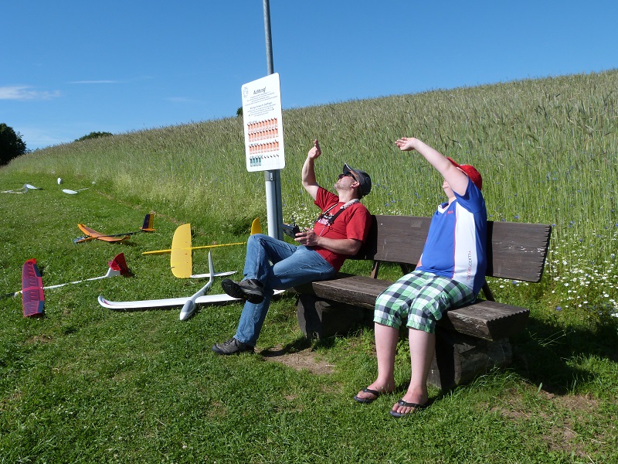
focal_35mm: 32
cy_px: 232
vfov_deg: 44.2
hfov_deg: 56.8
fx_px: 571
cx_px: 309
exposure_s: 1/640
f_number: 5
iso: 100
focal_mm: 5.7
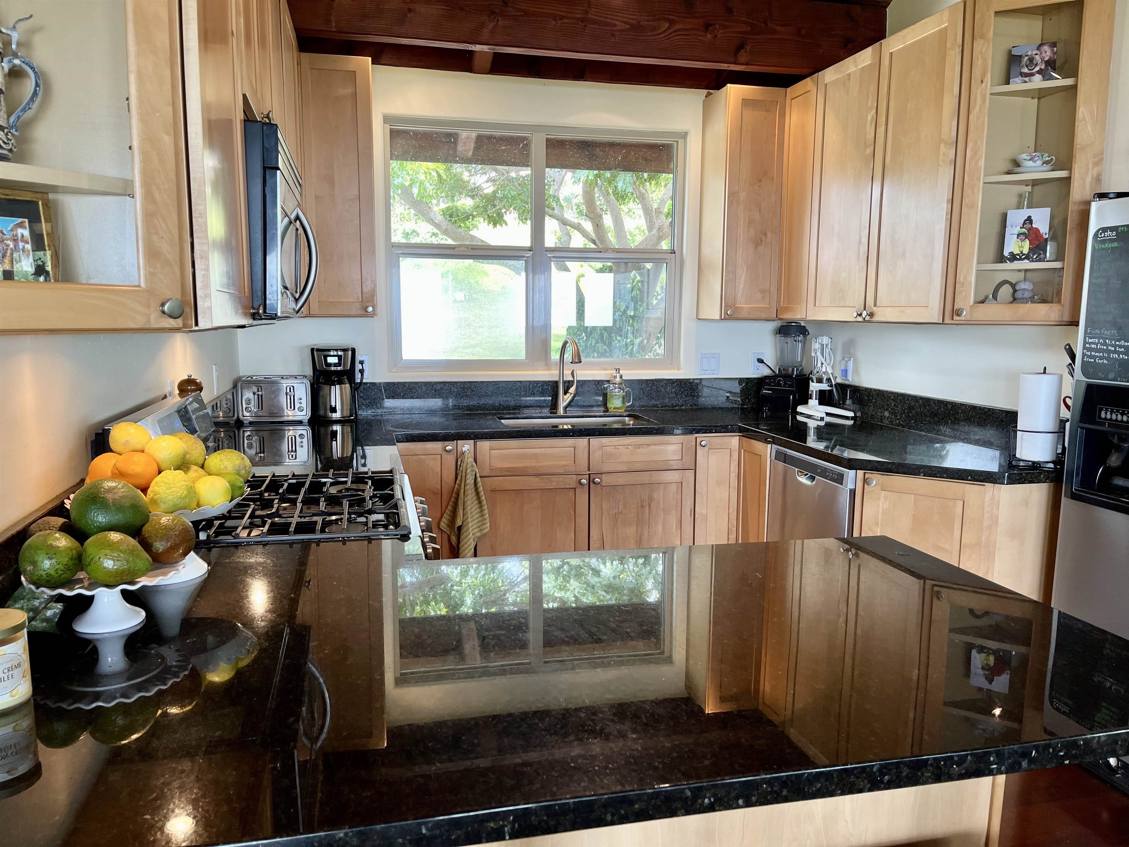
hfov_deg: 67.3
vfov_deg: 53.1
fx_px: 848
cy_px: 424
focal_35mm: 26
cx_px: 564
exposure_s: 1/60
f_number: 1.6
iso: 64
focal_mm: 5.1
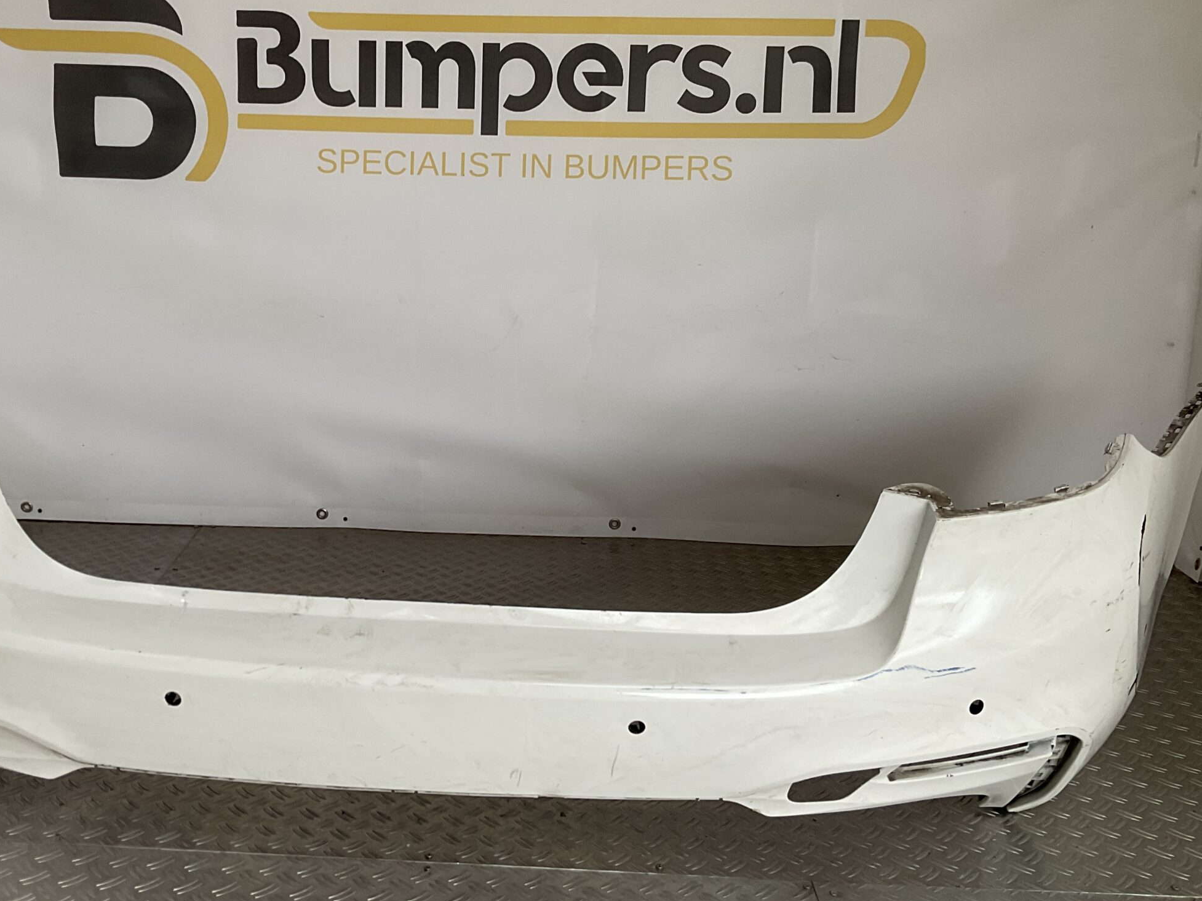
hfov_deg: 48.7
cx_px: 484
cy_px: 427
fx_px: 1319
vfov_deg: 37.7
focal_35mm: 38
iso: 40
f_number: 1.8
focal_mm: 3
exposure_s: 1/60
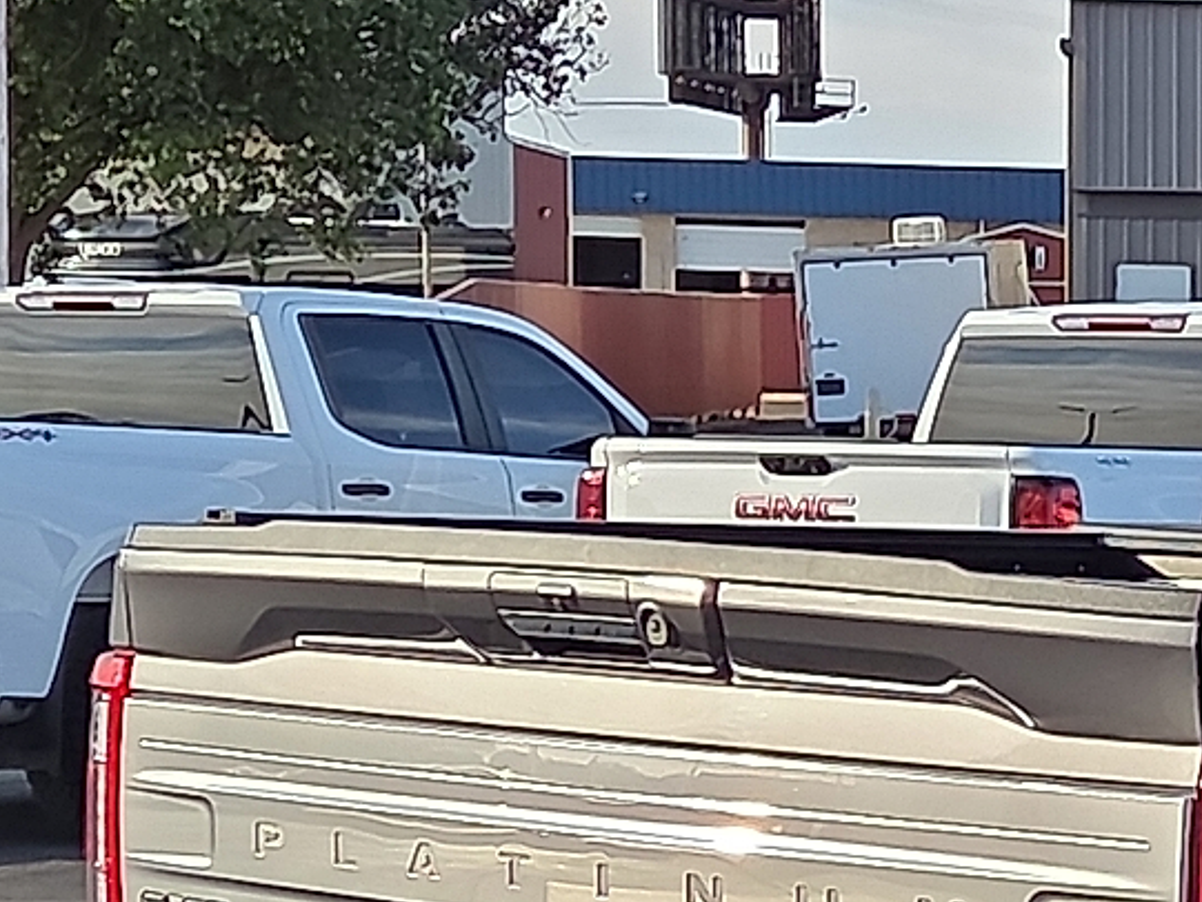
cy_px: 833
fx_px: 4932
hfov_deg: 13.2
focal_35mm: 142
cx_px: 1706
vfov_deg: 10.4
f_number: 1.8
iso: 25
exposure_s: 1/1000
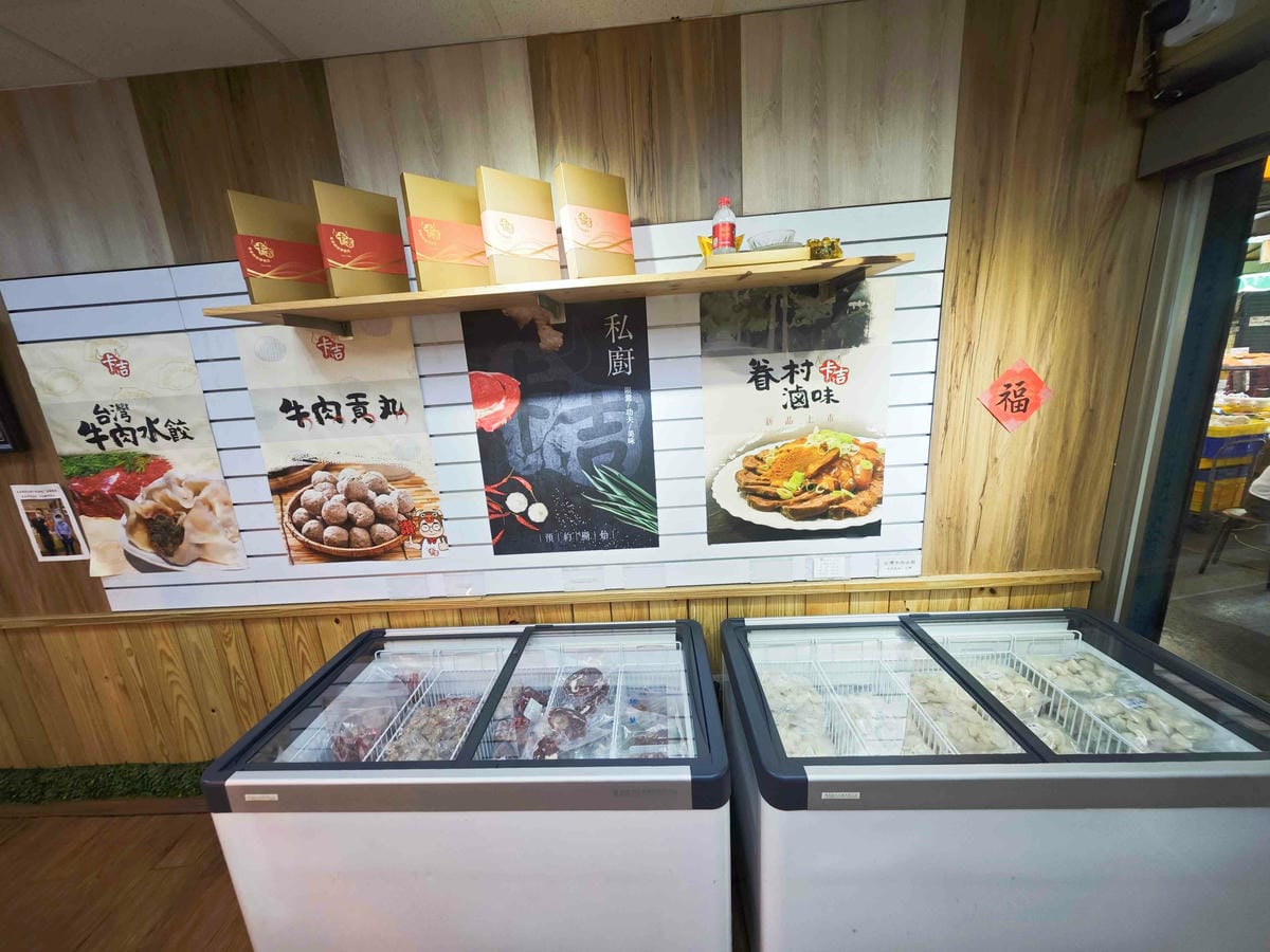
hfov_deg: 110.5
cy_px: 476
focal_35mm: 12
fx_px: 440
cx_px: 635
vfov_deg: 94.5
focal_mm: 2.03
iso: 50
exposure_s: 1/60
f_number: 1.8
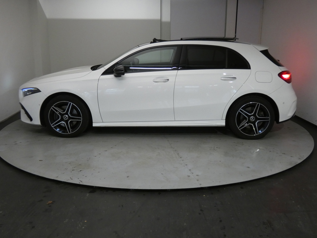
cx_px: 158
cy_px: 119
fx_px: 321
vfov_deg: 40.7
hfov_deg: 52.6
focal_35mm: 35
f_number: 3.4
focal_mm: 6.2
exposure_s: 1/80
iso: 400
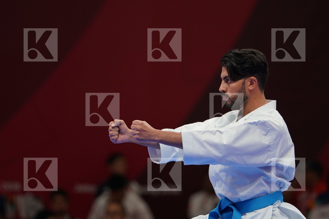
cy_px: 110
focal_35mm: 420
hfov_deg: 4.9
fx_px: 3838
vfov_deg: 3.3
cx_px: 164
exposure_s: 1/500
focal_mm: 280
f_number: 4
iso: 1000
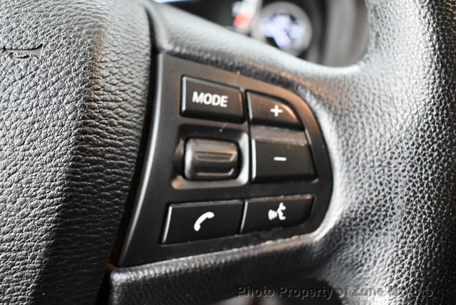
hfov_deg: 53.1
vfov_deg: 36.9
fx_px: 456
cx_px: 228
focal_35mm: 36
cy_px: 152
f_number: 3.5
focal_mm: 18
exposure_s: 1/60
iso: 4500
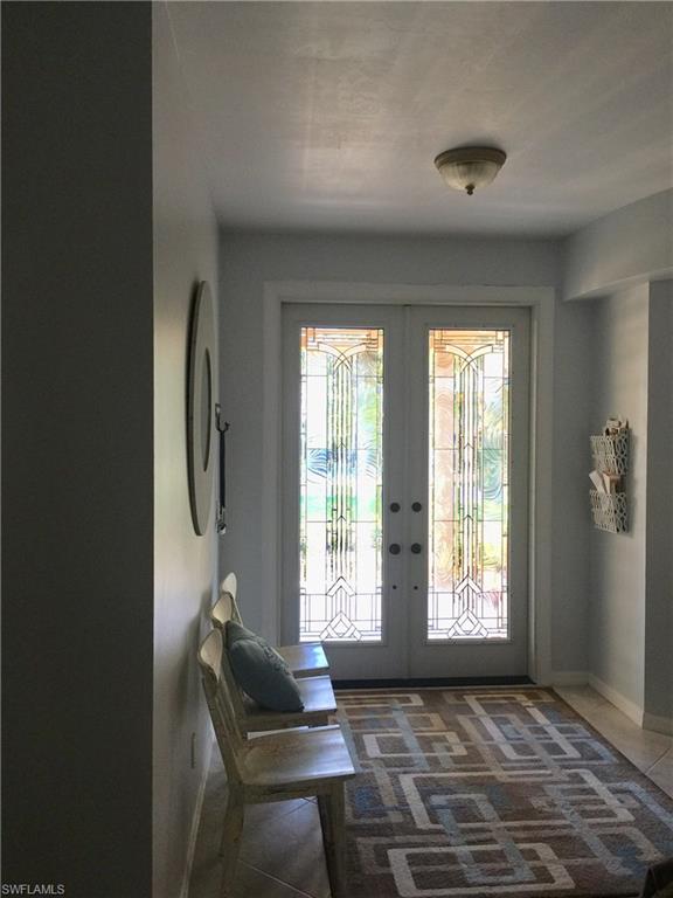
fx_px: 752
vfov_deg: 61.7
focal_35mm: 29
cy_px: 449
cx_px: 336
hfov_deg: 48.2
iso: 50
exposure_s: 1/33
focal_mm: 4.15
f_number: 2.2
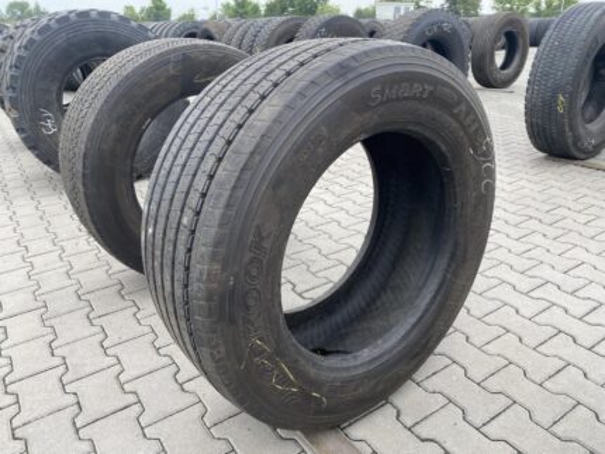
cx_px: 302
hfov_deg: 67.3
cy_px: 227
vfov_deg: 53.1
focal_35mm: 26
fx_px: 455
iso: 32
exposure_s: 1/296
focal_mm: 4.25
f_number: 1.8
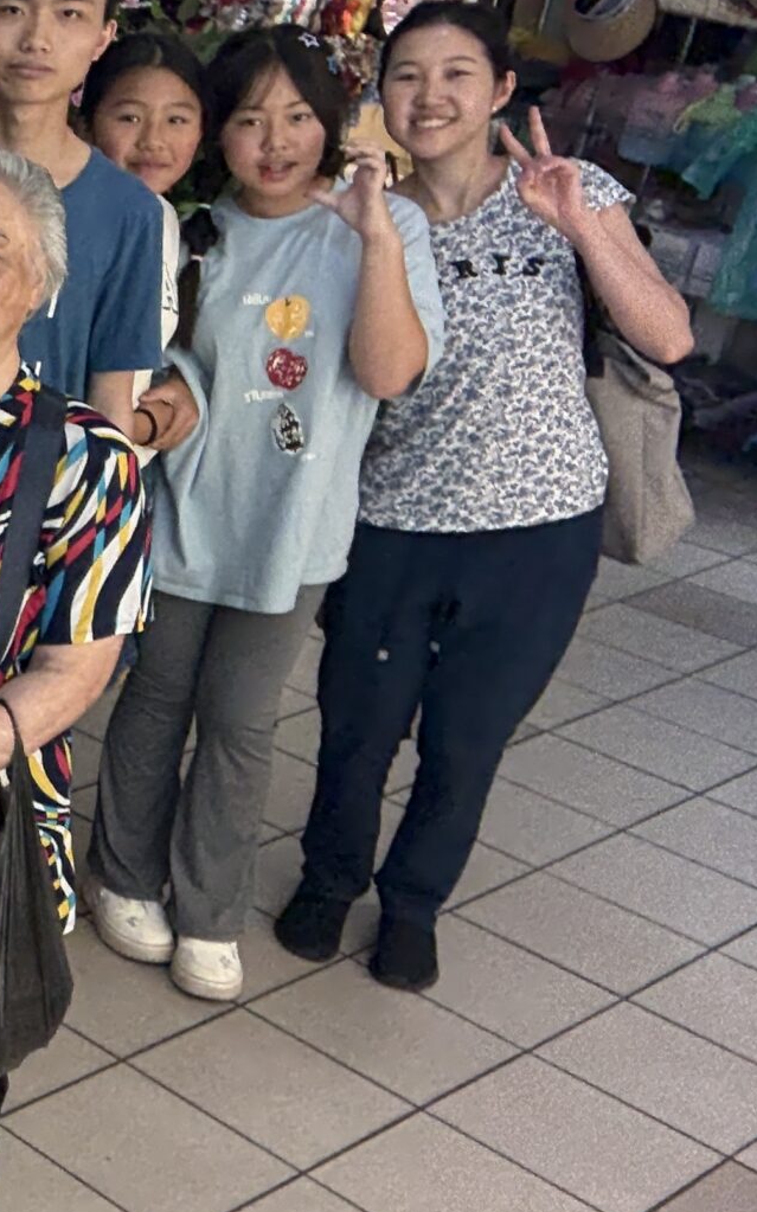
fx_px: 2014
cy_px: 470
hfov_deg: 16.3
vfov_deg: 33.4
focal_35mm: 61
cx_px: -756
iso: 100
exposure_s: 1/50
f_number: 1.9
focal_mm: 2.69
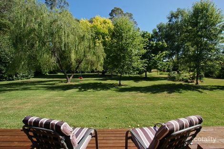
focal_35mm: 15
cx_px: 112
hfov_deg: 100.4
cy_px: 74
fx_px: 93
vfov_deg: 77.3
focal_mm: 10
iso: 100
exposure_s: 1/60
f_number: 11
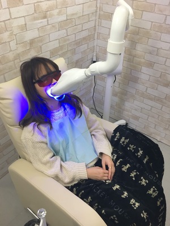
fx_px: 190
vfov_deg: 61.7
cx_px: 85
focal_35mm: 29
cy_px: 113
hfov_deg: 48.2
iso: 50
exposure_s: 1/33
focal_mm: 4.15
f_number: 2.2
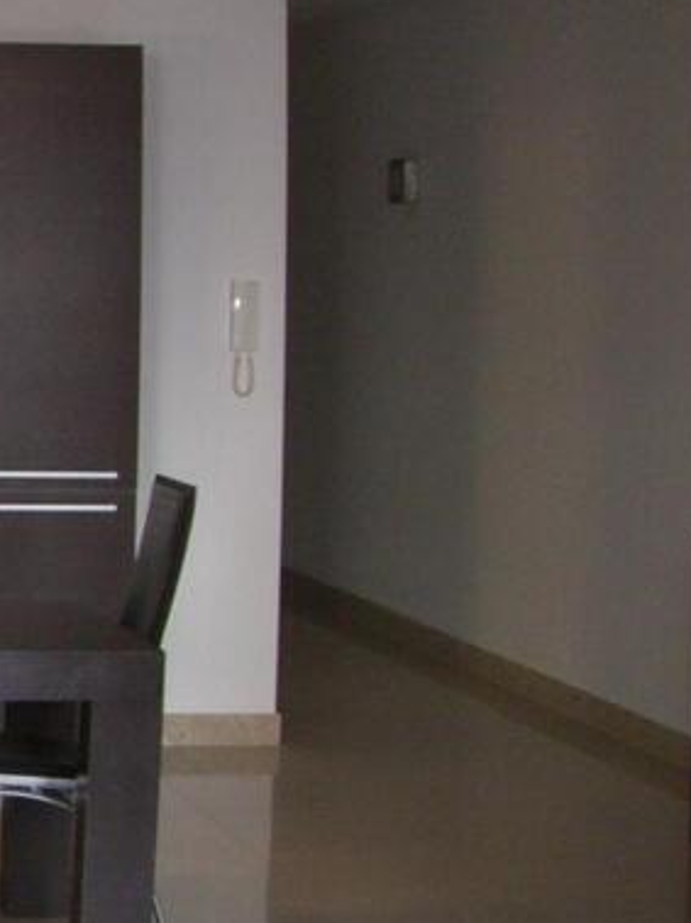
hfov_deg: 13.0
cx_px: -547
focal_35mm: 103
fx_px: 2745
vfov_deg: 19.1
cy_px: 469
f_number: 2.7
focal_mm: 6.2
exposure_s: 1/40
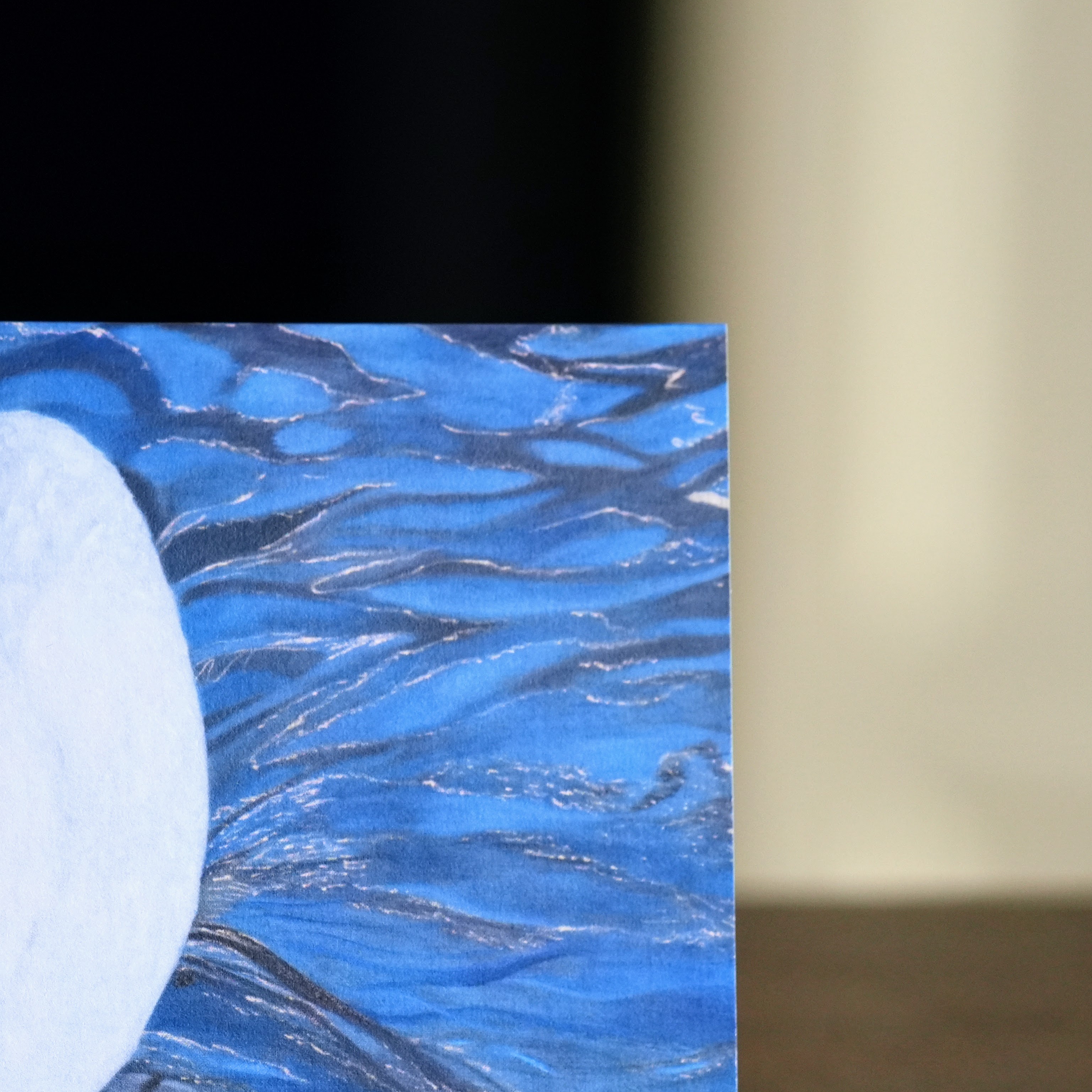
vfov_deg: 7.8
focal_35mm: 223
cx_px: 40
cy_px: 694
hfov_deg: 7.8
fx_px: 7959
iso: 800
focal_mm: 85
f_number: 3.5
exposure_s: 1/400
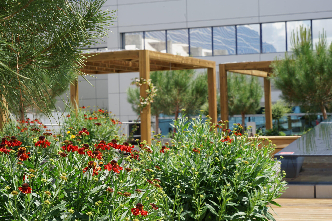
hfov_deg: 22.9
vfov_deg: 15.4
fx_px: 821
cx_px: 166
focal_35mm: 89
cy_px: 110
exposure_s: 1/40
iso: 100
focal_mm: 89
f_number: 16
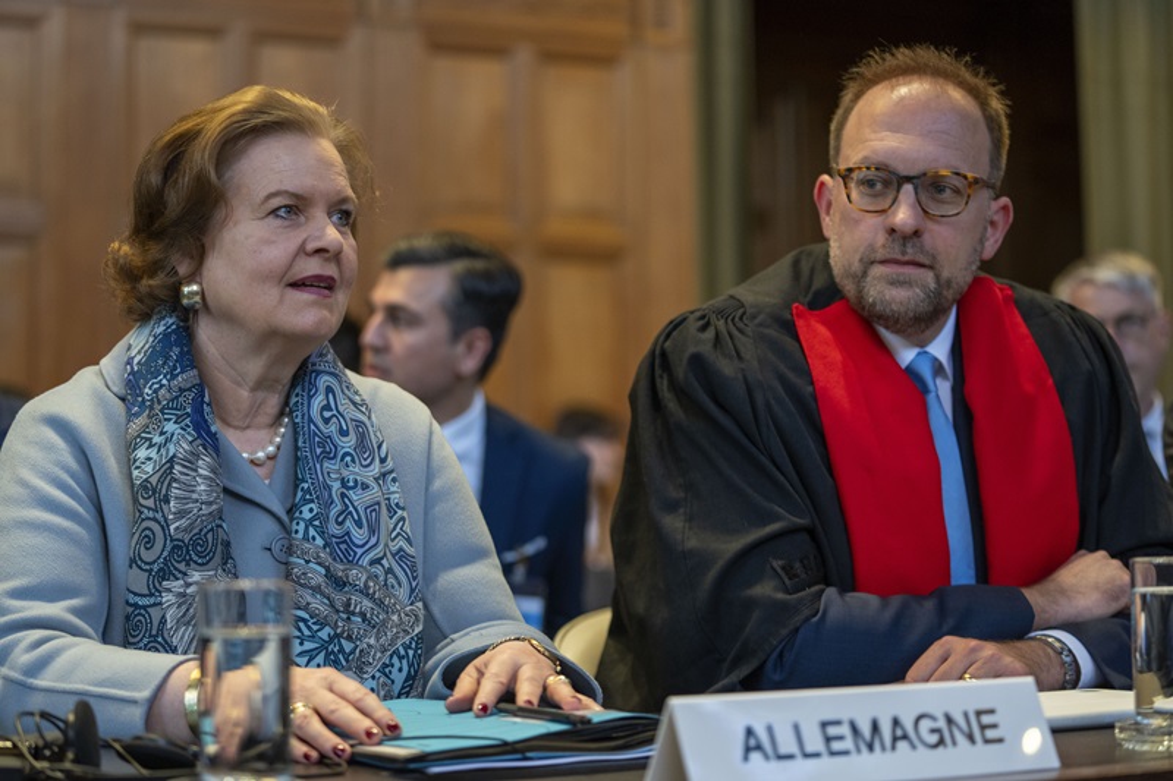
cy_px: 390
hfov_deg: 28.8
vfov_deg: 19.4
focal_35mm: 70
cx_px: 586
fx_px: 2280
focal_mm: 70
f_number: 2.8
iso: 1250
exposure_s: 1/100
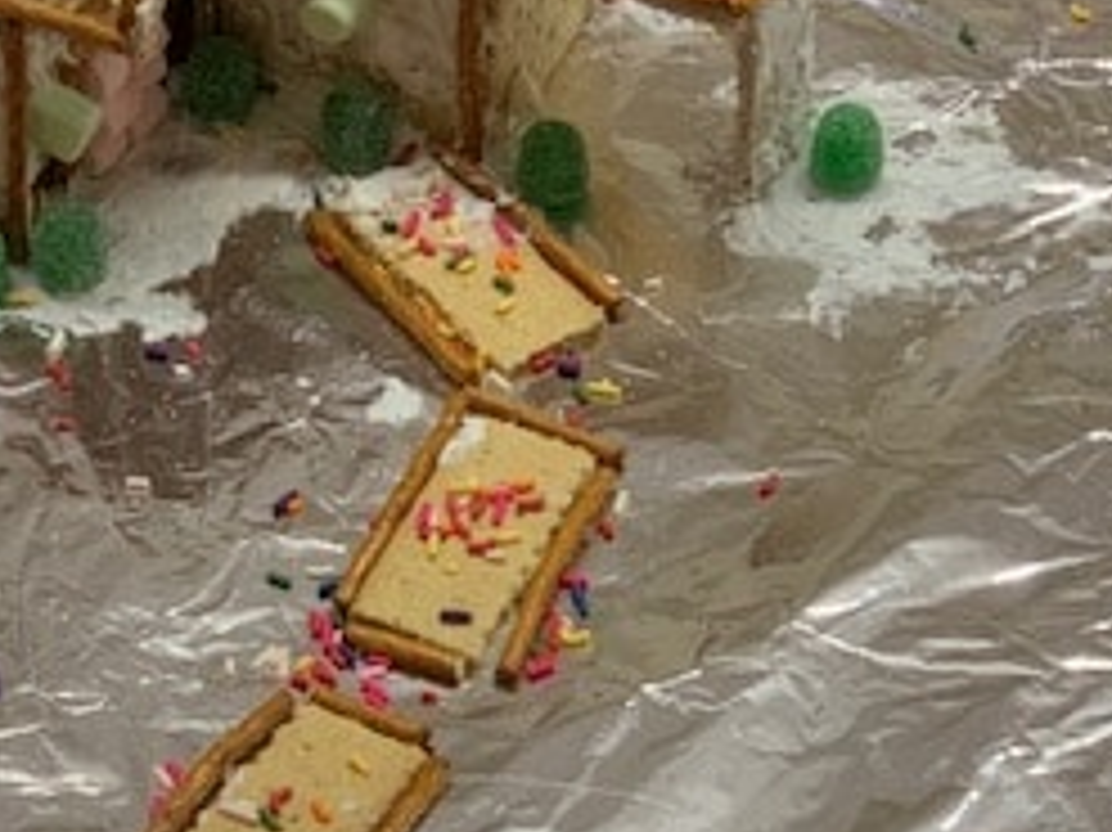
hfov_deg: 14.6
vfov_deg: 11.0
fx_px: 4335
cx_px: 351
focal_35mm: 135
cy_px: 414
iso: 200
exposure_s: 1/60
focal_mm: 6
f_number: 2.4
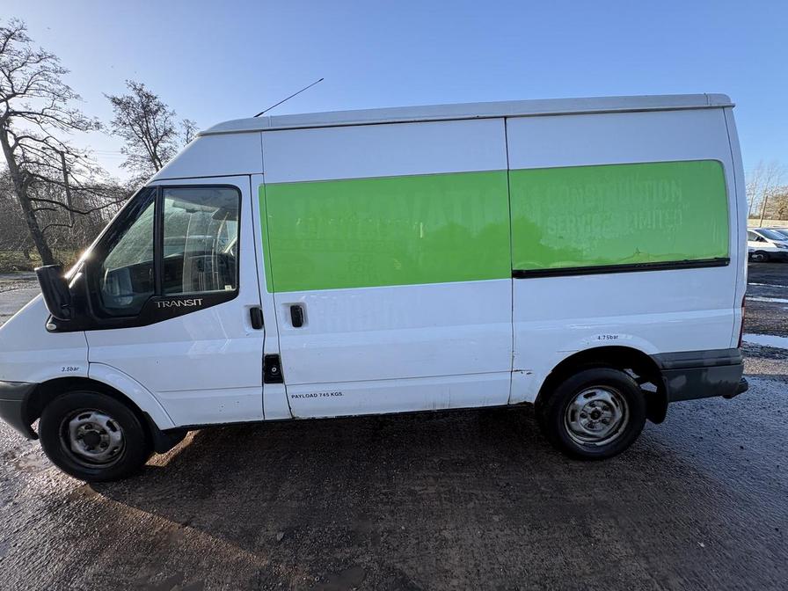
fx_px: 319
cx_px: 394
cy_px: 296
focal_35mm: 14
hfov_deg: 102.1
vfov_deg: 85.7
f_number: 2.2
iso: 40
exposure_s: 1/403
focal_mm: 2.22
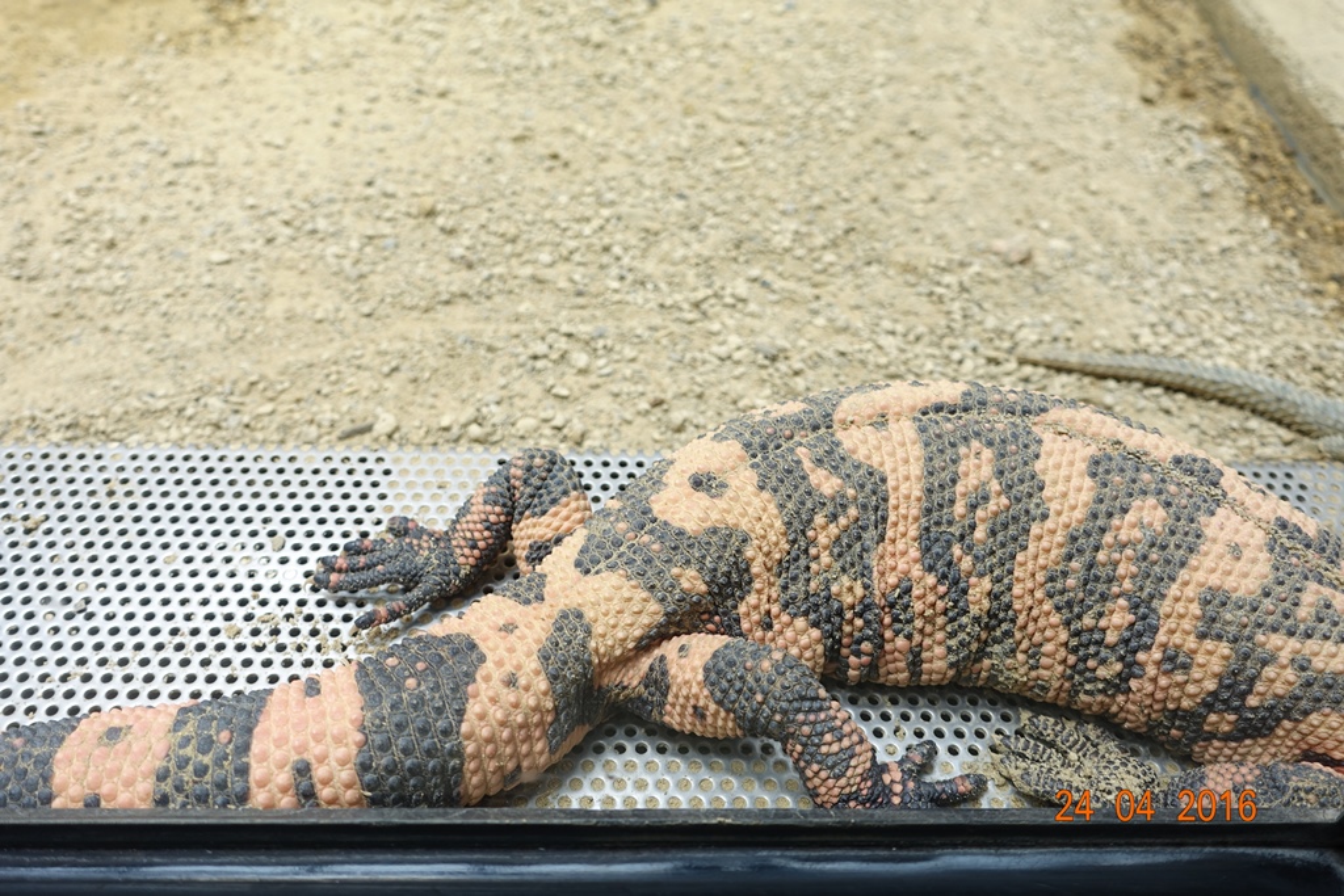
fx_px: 1157
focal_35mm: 31
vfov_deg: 42.3
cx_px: 672
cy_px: 448
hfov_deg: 60.3
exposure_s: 1/80
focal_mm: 11.45
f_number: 2.8
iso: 125
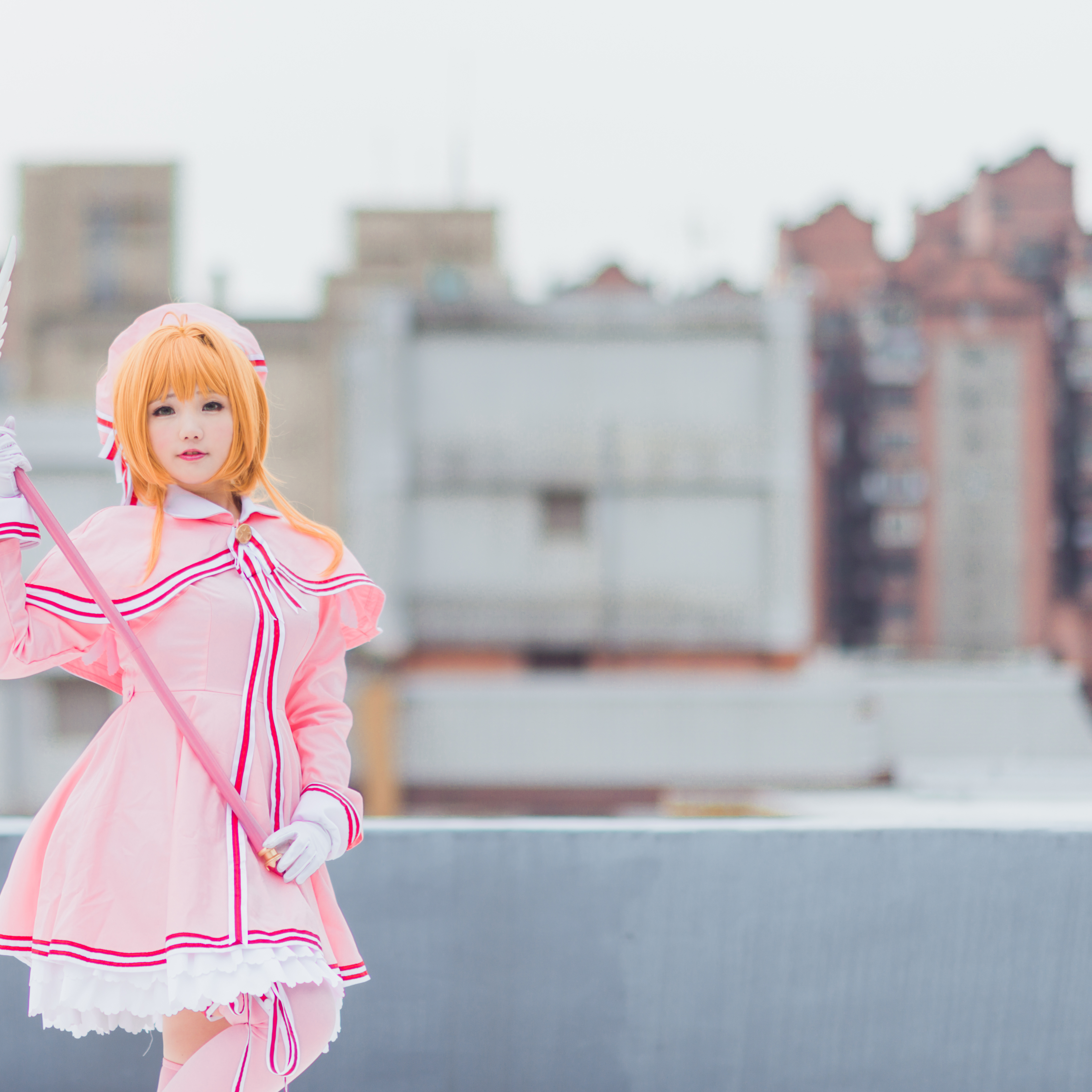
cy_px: 466
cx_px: 199
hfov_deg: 13.9
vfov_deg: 14.0
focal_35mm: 125
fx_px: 4461
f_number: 1.4
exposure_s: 1/8000
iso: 100
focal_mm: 85
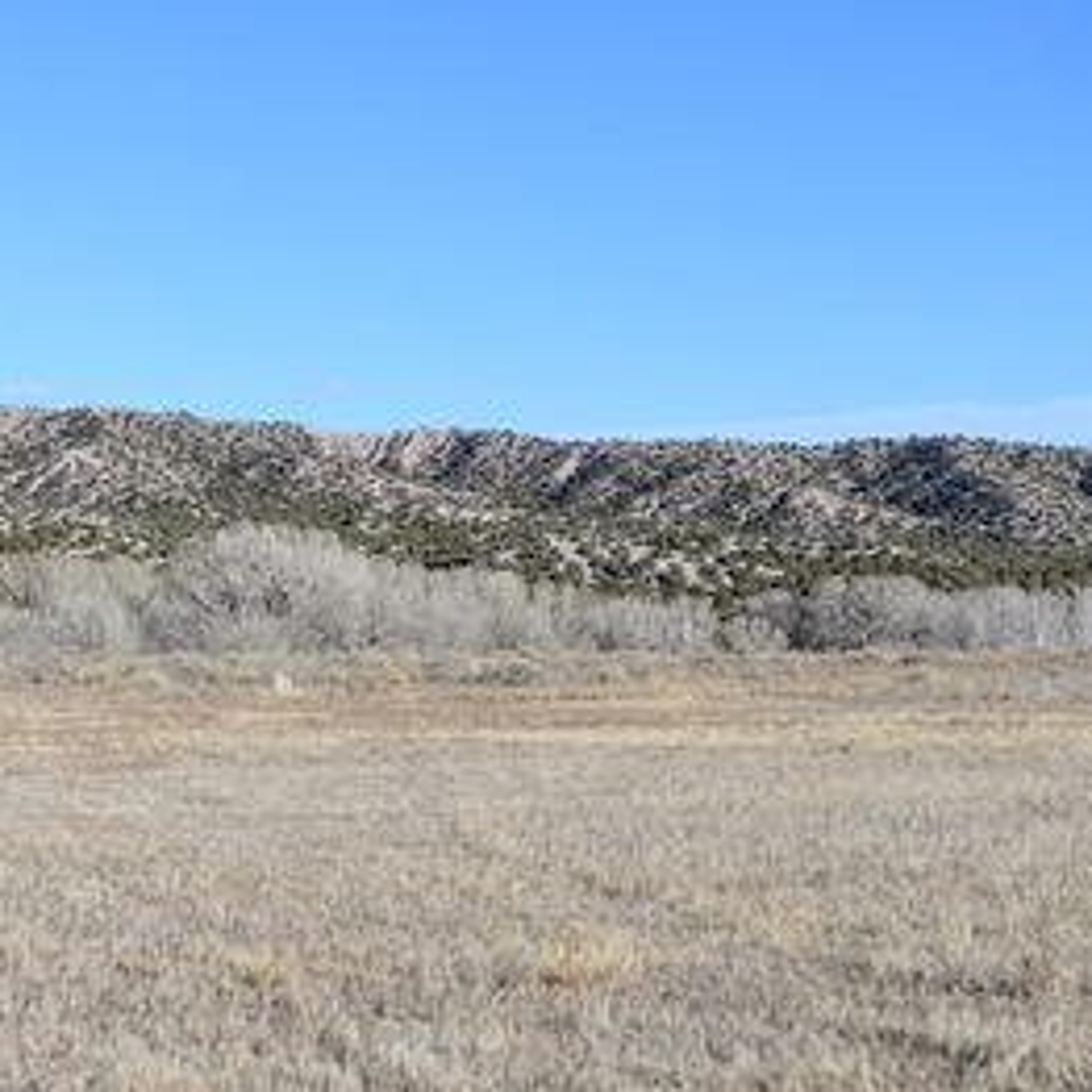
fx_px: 2891
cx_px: 363
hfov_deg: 21.3
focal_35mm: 81
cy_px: 596
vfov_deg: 21.4
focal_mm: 50
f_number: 2.8
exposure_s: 1/2500
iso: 100
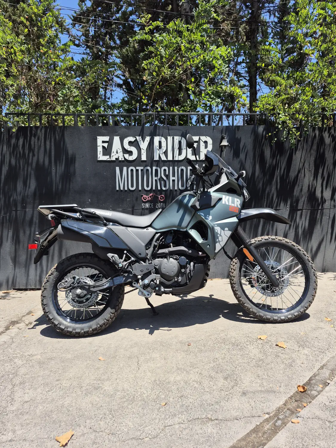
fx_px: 298
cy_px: 224
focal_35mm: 23
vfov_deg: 73.9
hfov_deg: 58.9
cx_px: 168
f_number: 1.8
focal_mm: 5.4
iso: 25
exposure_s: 1/1068
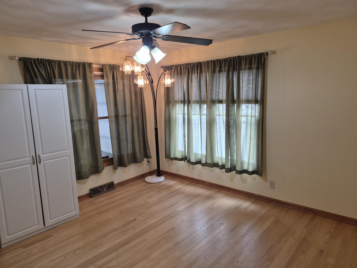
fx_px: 237
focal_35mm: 23
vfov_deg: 58.9
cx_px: 178
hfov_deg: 73.9
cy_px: 134
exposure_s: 1/120
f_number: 1.8
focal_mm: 5.4
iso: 320
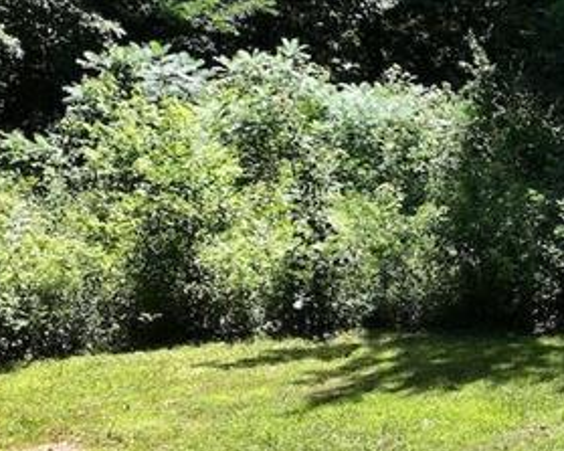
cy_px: 644
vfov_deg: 16.5
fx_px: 1435
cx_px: 944
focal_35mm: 86
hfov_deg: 18.5
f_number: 2.8
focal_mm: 12.29
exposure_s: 1/1000
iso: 100
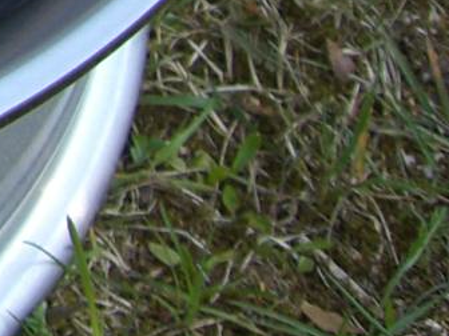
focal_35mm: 181
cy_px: -408
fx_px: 2348
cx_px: -599
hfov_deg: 9.7
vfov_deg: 7.7
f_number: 2.7
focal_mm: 6.2
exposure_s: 1/160
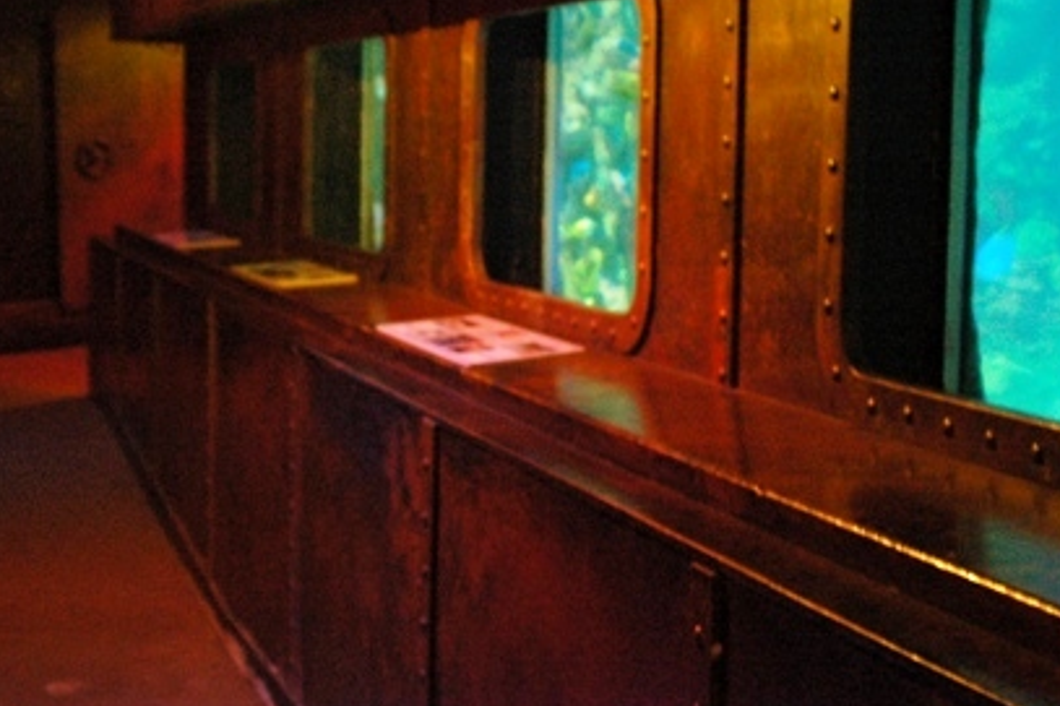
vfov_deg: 22.9
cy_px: 255
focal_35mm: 59
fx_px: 1736
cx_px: 630
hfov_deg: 33.8
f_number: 3.5
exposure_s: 1/4
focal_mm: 28
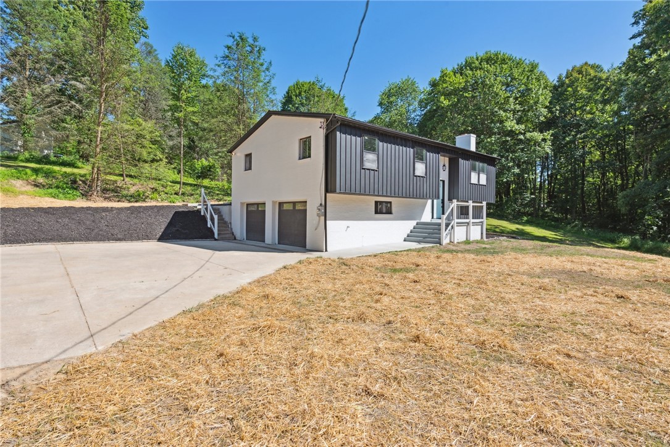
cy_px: 224
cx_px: 335
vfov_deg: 67.4
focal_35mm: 18
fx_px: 335
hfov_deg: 90.0
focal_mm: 18
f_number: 10
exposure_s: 1/125
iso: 80
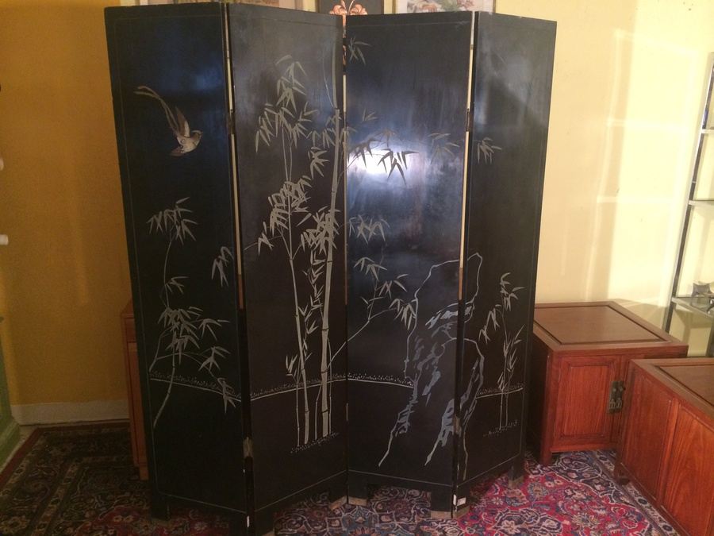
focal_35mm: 30
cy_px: 268
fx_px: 619
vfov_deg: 46.8
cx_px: 357
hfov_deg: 60.0
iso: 320
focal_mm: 4.12
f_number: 2.2
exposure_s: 1/20
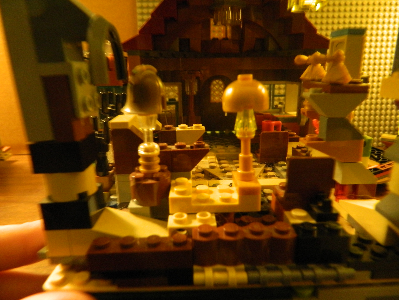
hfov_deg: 69.4
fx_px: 288
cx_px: 200
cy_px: 150
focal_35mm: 25
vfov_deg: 54.9
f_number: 3.1
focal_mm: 4.5
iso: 400
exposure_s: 1/10
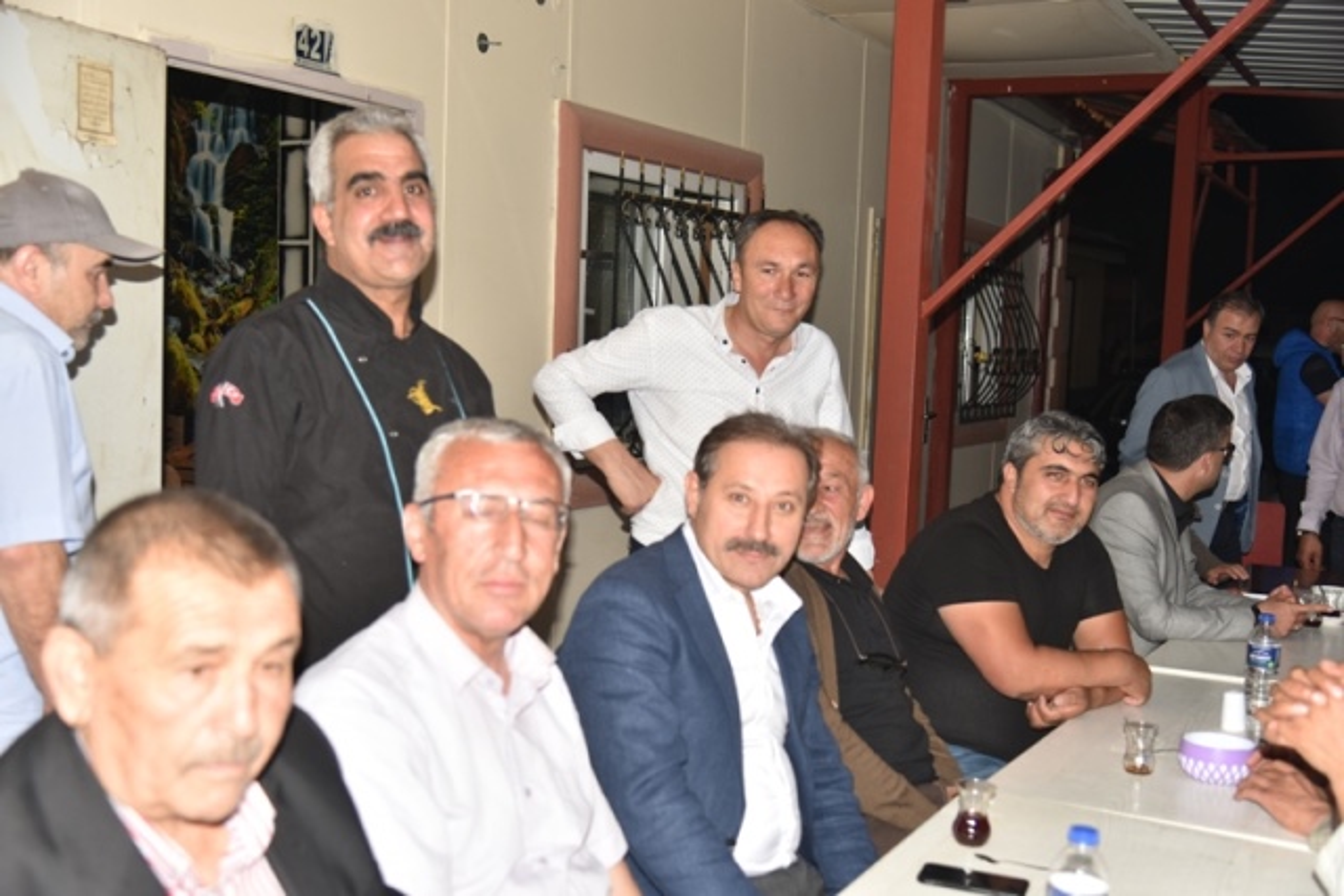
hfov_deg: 50.7
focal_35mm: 38
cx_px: 672
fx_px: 1419
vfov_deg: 35.1
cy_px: 448
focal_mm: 38
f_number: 4
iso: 125
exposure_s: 1/100
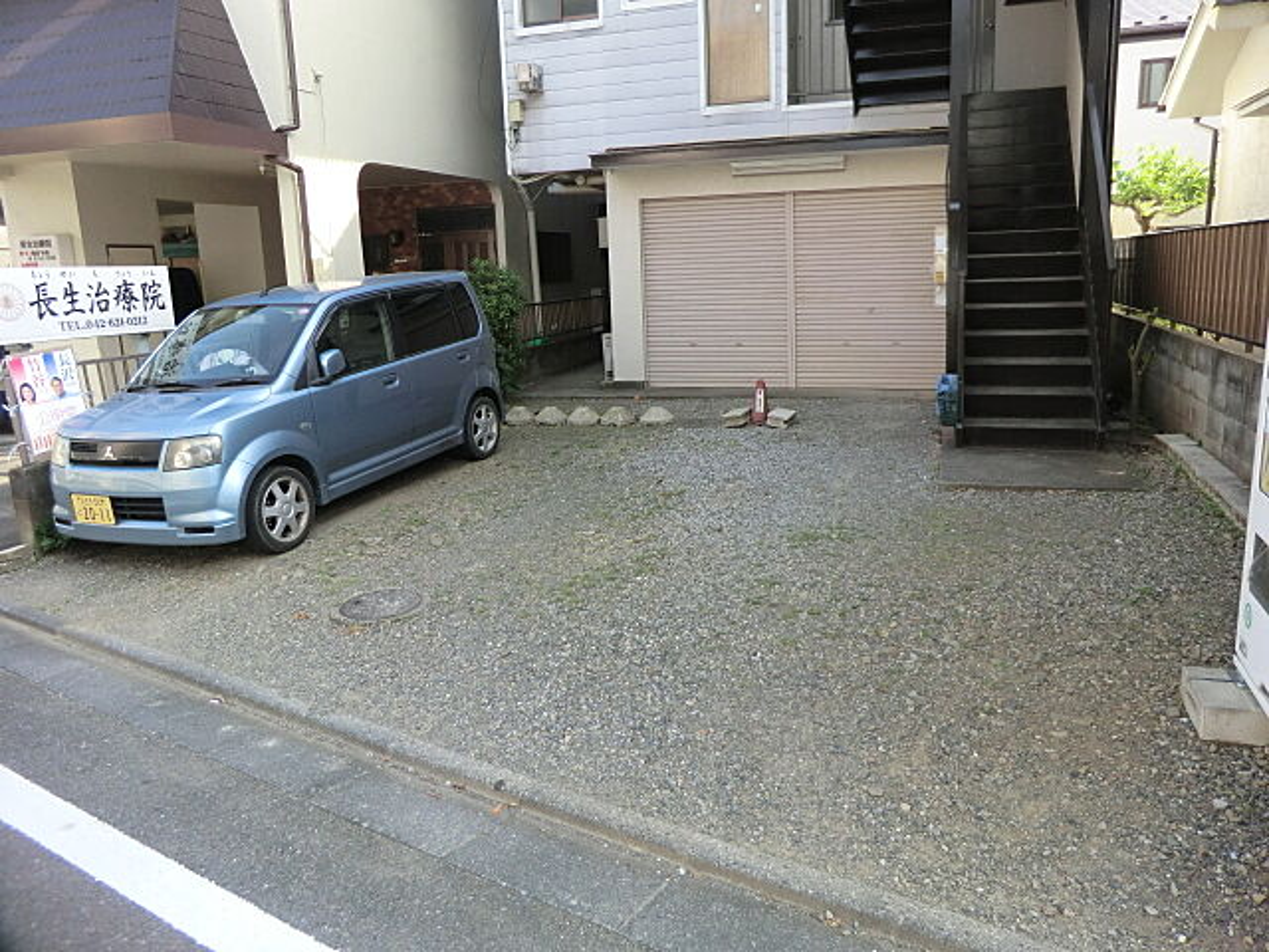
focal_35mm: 24
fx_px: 880
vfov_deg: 56.8
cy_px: 476
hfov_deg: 71.6
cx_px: 634
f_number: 3.2
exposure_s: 1/160
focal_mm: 4.3
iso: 80
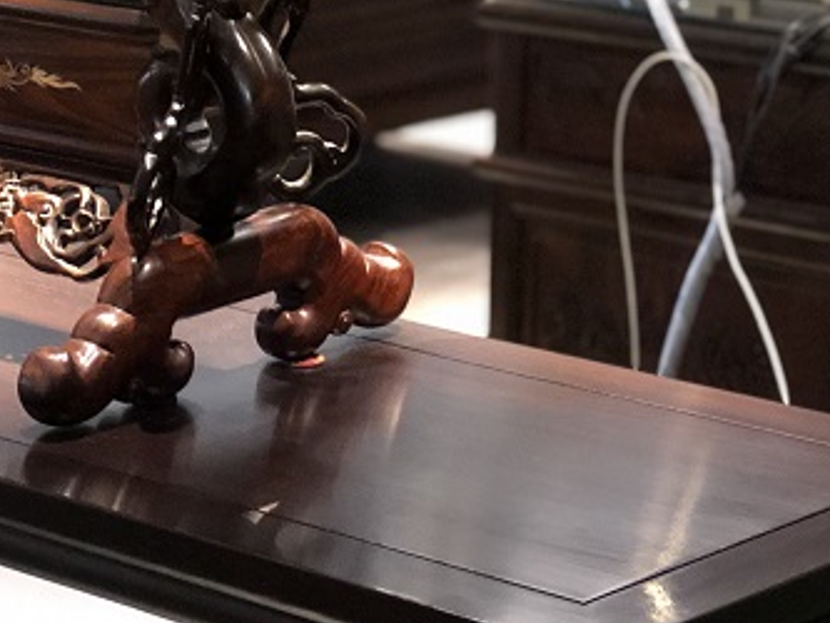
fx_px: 3310
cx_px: 79
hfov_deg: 14.1
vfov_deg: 10.7
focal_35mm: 138
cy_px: 617
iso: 640
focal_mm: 6.6
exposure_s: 1/33
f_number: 2.8
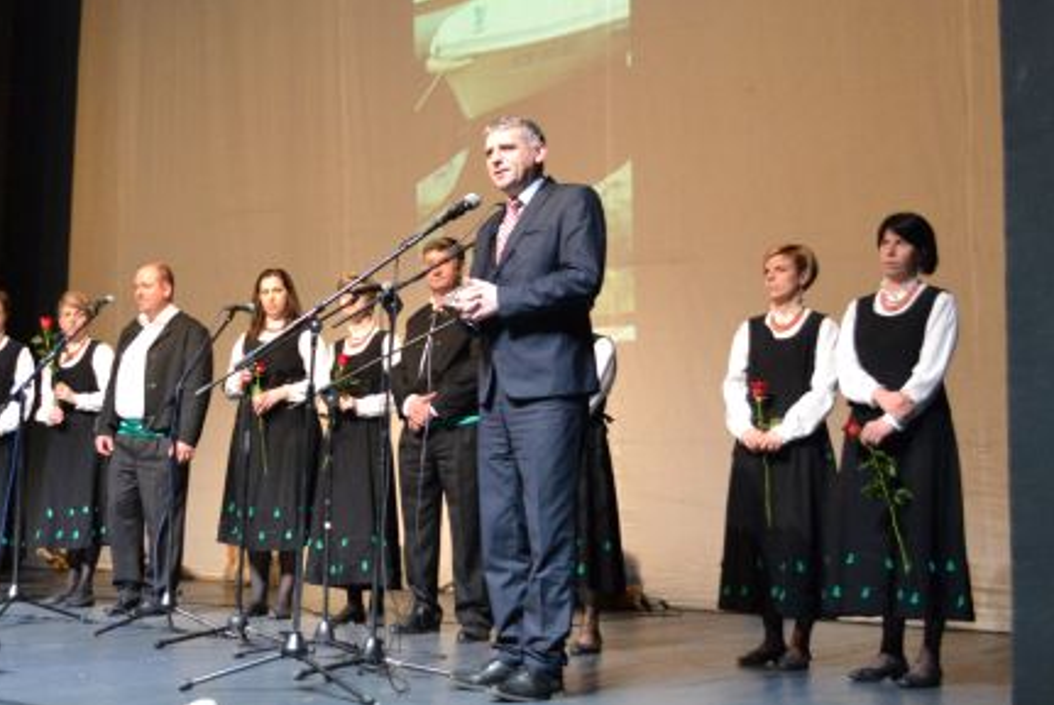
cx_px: 313
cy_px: 364
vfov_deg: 27.6
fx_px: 1436
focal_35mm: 49
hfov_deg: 39.6
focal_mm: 22
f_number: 3.8
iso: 3200
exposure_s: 1/40
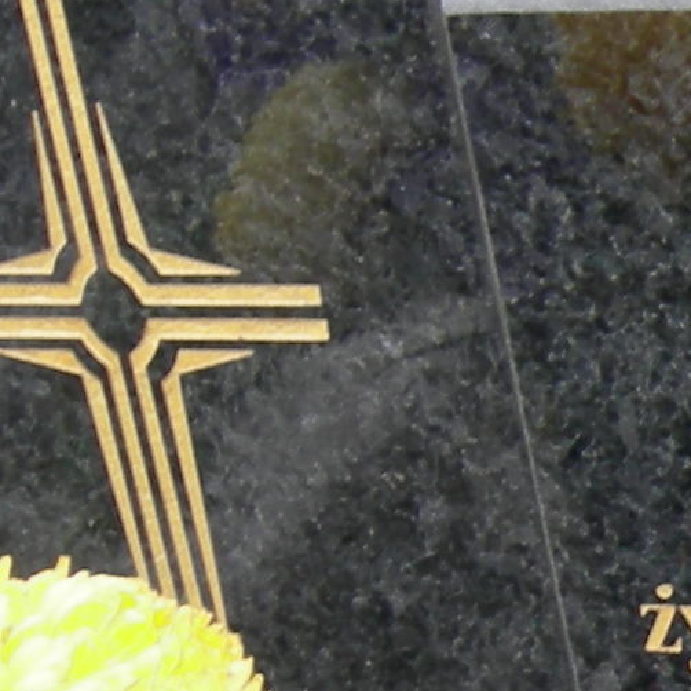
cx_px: 1443
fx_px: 4539
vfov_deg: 8.7
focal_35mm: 201
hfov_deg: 8.2
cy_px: 684
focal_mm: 9.1
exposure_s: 1/30
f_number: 2.9
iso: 64
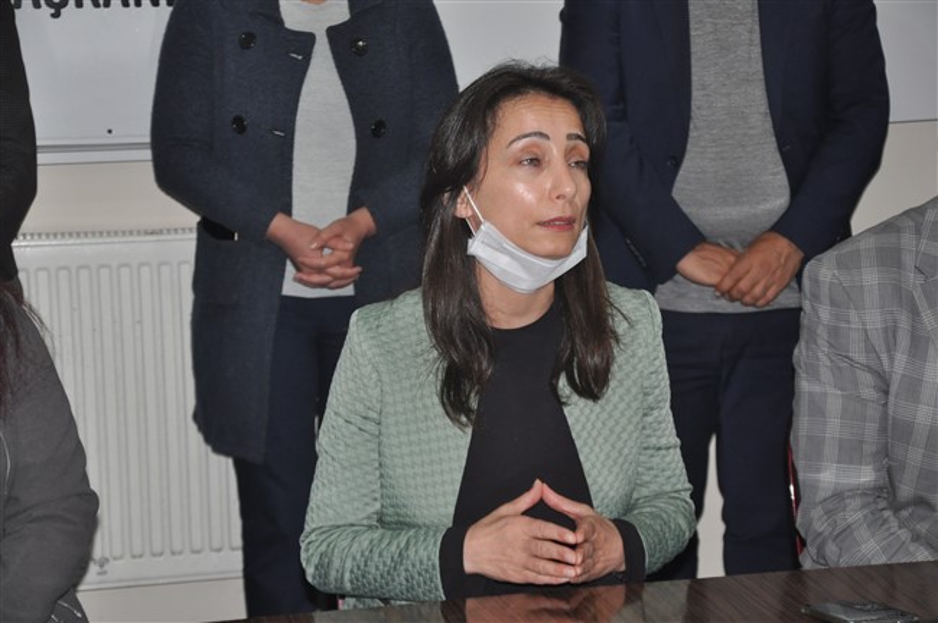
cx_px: 469
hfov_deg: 18.2
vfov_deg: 12.2
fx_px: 2928
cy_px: 312
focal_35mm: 112
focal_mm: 75
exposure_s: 1/60
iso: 1000
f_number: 5.3
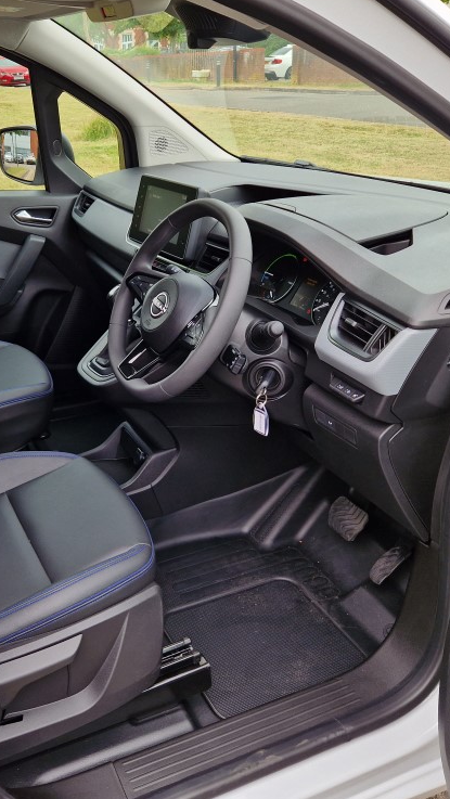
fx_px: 721
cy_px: 397
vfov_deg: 58.0
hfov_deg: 34.3
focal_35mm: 34
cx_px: 147
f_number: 1.8
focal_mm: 5.4
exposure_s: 1/289
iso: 50
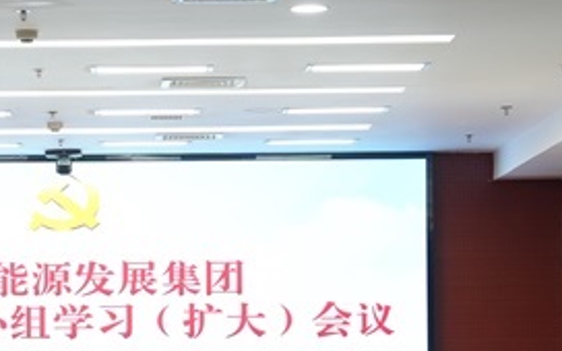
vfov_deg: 6.6
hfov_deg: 10.5
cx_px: 83
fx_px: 3033
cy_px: 351
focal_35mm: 198
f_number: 4.5
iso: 800
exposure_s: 1/80
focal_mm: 49
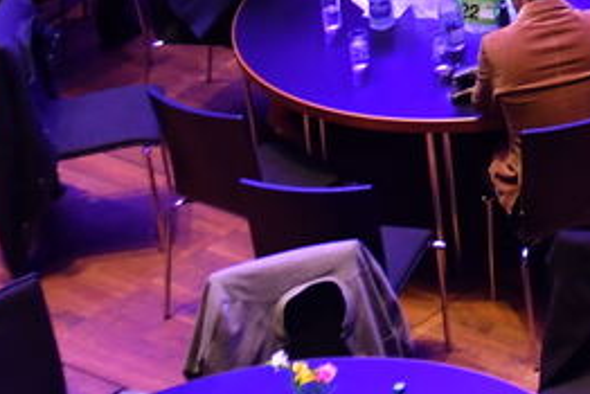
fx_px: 2706
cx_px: 1293
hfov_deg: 11.0
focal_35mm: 165
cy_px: -489
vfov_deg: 7.8
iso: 1250
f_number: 2.8
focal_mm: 24
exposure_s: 1/13
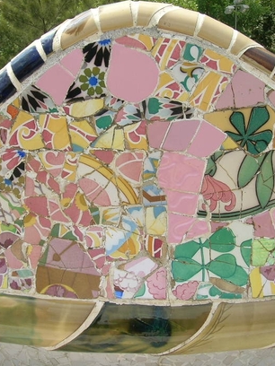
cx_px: 145
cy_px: 169
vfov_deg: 38.2
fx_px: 530
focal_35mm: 50
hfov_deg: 29.1
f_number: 4.9
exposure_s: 1/296
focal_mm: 5.7
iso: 50
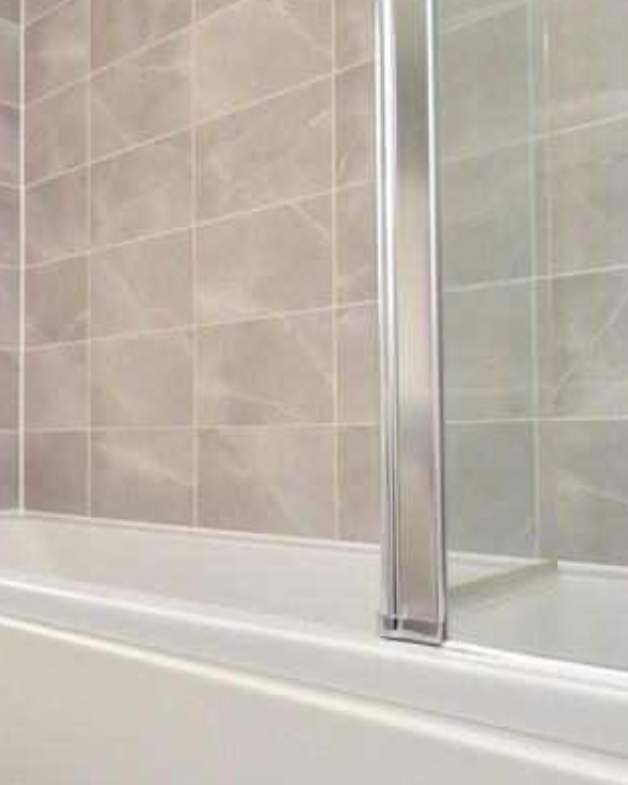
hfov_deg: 35.6
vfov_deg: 49.1
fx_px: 860
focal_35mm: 37
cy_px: 383
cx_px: -22
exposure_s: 1/160
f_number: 4.5
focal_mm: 10
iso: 800
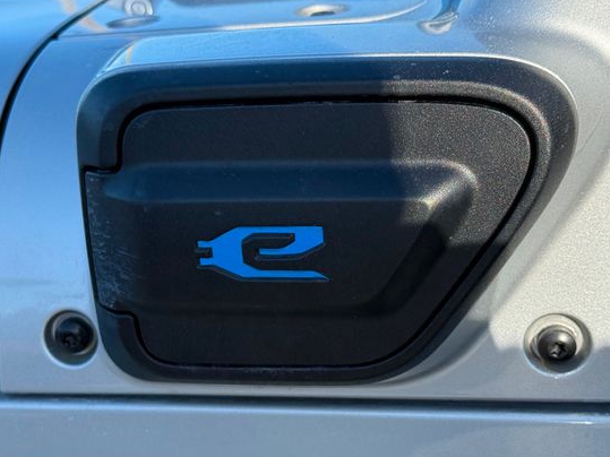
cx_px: 324
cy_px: 247
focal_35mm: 57
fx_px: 1004
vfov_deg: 25.6
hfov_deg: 33.8
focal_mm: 6.76
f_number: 1.78
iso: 100
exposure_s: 1/1883
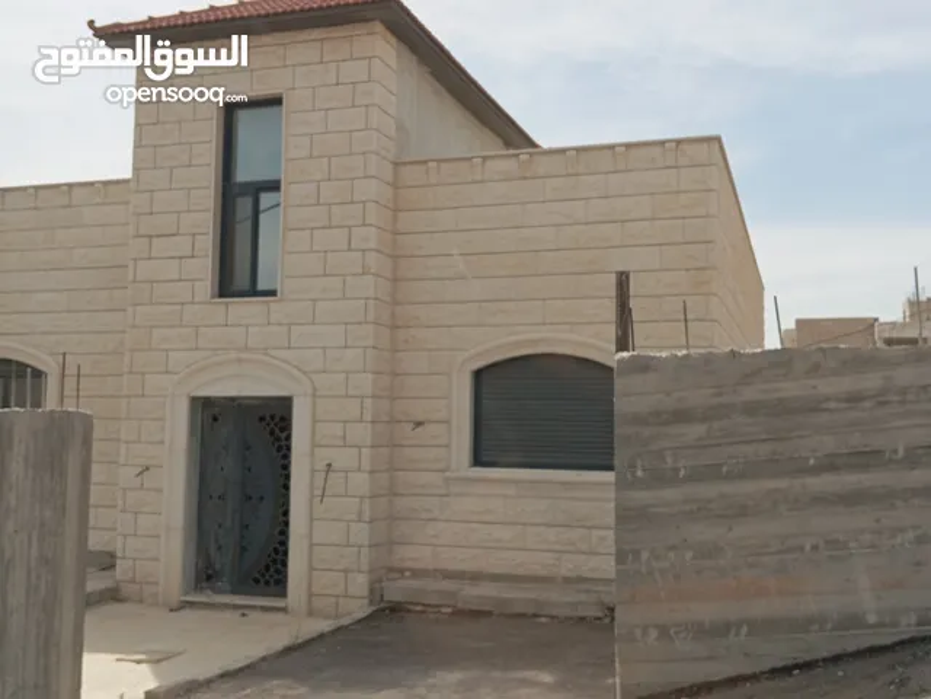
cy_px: 350
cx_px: 466
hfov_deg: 63.4
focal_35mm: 28
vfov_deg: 49.7
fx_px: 753
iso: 54
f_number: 1.8
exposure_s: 1/583
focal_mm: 4.22
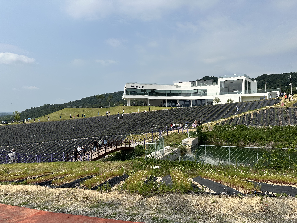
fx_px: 206
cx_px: 148
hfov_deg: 71.6
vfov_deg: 56.8
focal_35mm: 24
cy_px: 112
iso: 80
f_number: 1.78
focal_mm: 6.86
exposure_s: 1/7576
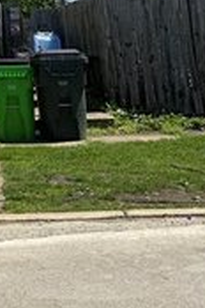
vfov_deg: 26.4
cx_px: -77
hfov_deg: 18.3
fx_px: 581
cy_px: -63
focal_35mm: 68
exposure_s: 1/2959
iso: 80
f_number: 1.78
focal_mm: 6.76
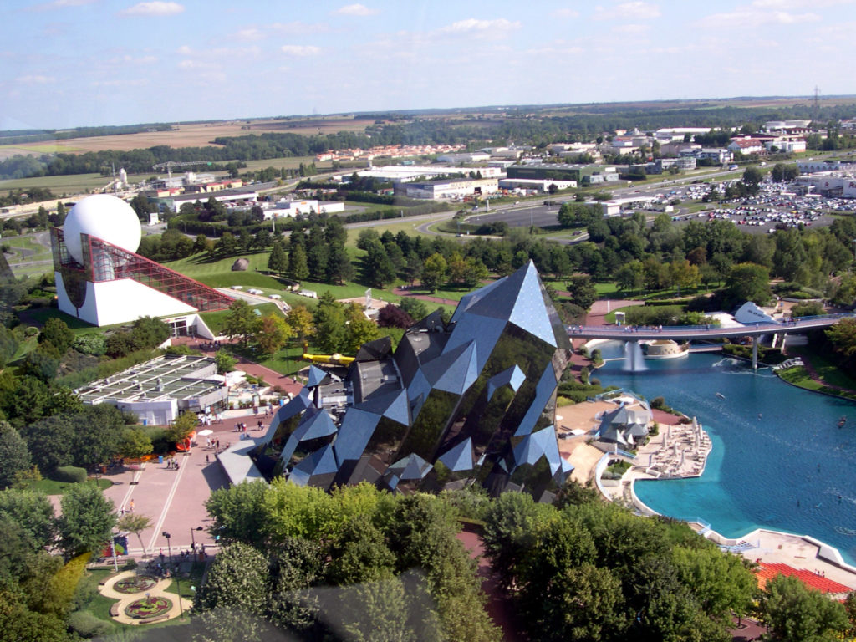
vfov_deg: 37.7
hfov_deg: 49.0
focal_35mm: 38
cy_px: 321
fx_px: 940
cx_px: 428
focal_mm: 8
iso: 100
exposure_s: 1/111
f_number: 7.6
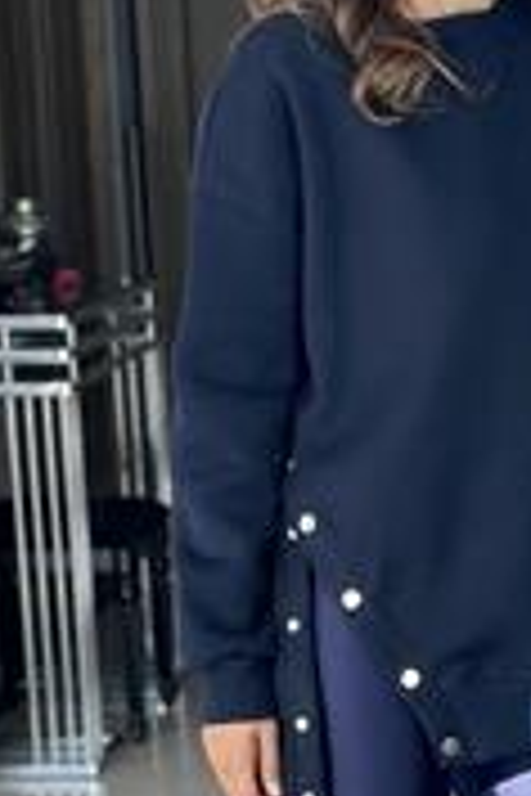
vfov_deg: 14.2
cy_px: 688
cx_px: 508
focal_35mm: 143
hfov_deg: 9.5
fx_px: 3164
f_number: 1.78
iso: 80
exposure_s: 1/199
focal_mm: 6.86
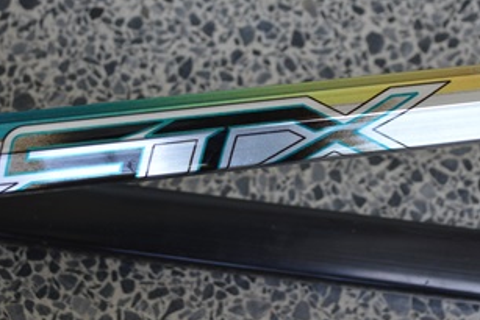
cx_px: 258
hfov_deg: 24.7
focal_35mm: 82
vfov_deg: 16.5
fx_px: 1094
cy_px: 47
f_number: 5.6
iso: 400
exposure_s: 1/125
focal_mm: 28
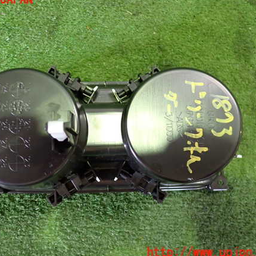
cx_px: 103
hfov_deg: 44.7
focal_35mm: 37
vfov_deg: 44.9
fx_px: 310
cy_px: 126
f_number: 2.3
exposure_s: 1/30
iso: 640
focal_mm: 5.4
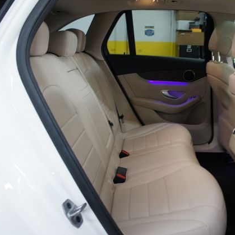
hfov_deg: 45.8
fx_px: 269
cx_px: 172
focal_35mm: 35
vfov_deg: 47.2
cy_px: 116
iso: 500
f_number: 3.5
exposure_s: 1/30
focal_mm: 18
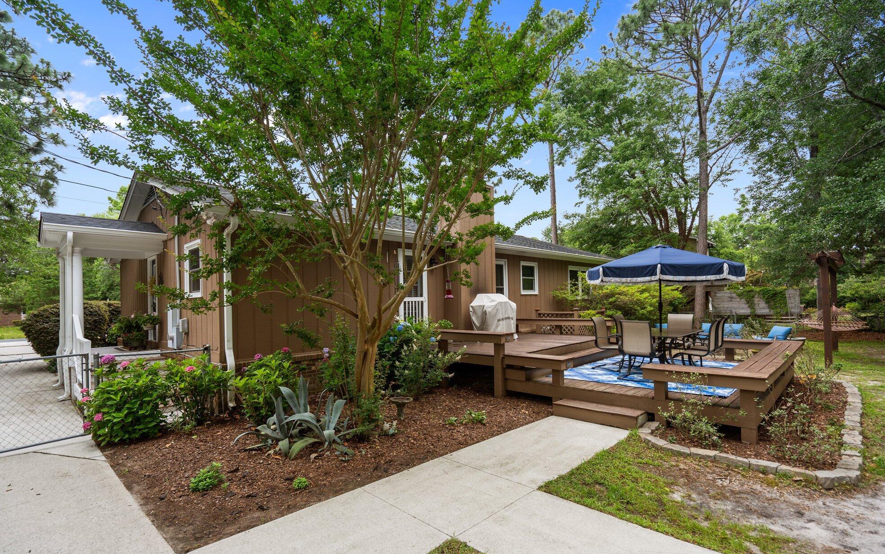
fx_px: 410
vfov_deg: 68.0
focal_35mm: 17
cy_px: 293
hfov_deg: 94.4
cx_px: 439
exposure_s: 1/160
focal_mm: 16
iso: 200
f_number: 4
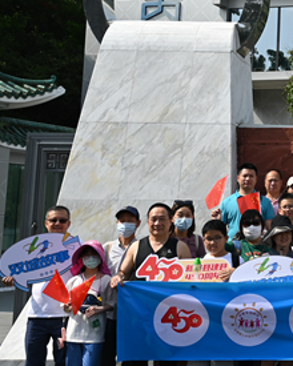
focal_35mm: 79
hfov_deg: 17.0
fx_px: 856
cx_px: 478
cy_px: 92
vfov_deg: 23.9
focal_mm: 29
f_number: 8
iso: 100
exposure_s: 1/250
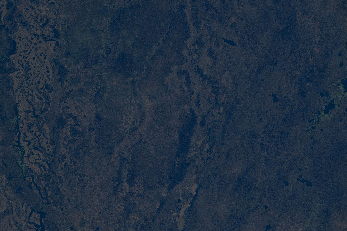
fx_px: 3855
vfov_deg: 3.4
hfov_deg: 5.2
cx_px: 174
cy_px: 116
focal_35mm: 400
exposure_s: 1/4000
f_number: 8
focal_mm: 400
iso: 500
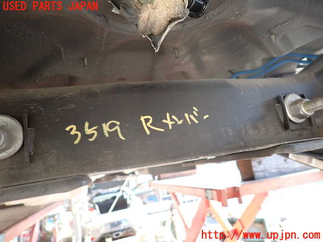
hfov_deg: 69.4
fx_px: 233
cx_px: 162
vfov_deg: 54.9
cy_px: 121
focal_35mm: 25
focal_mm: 4.5
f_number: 2
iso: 400
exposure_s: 1/200
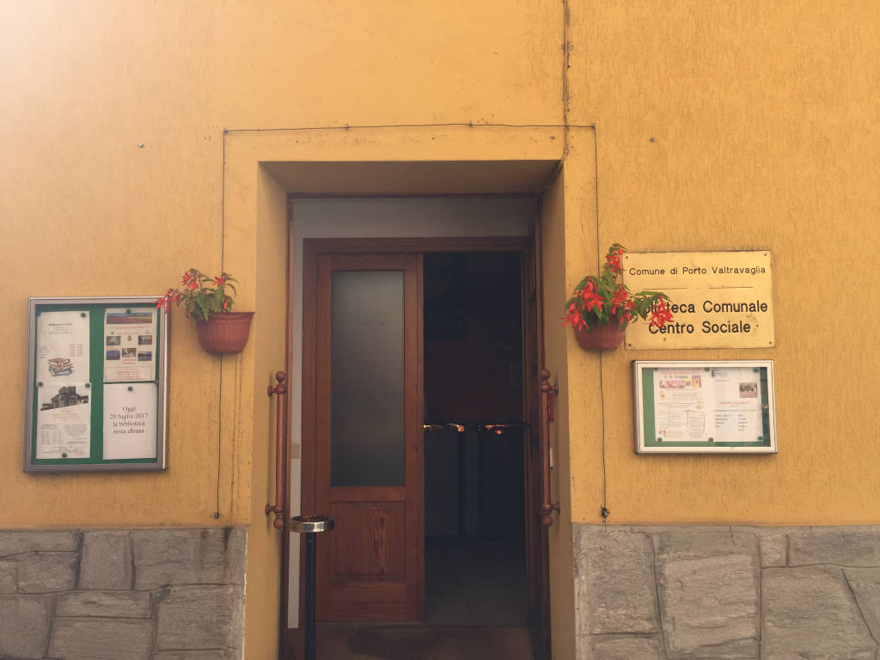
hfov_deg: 61.7
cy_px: 330
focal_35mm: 29
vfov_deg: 48.2
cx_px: 440
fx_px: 737
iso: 32
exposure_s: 1/920
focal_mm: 4.15
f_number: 2.2
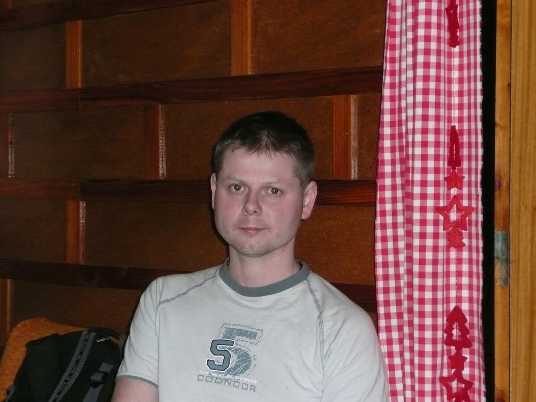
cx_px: 268
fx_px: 1486
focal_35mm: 96
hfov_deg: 20.4
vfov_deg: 15.4
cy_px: 201
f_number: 4.7
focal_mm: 15.7
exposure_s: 1/30
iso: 640
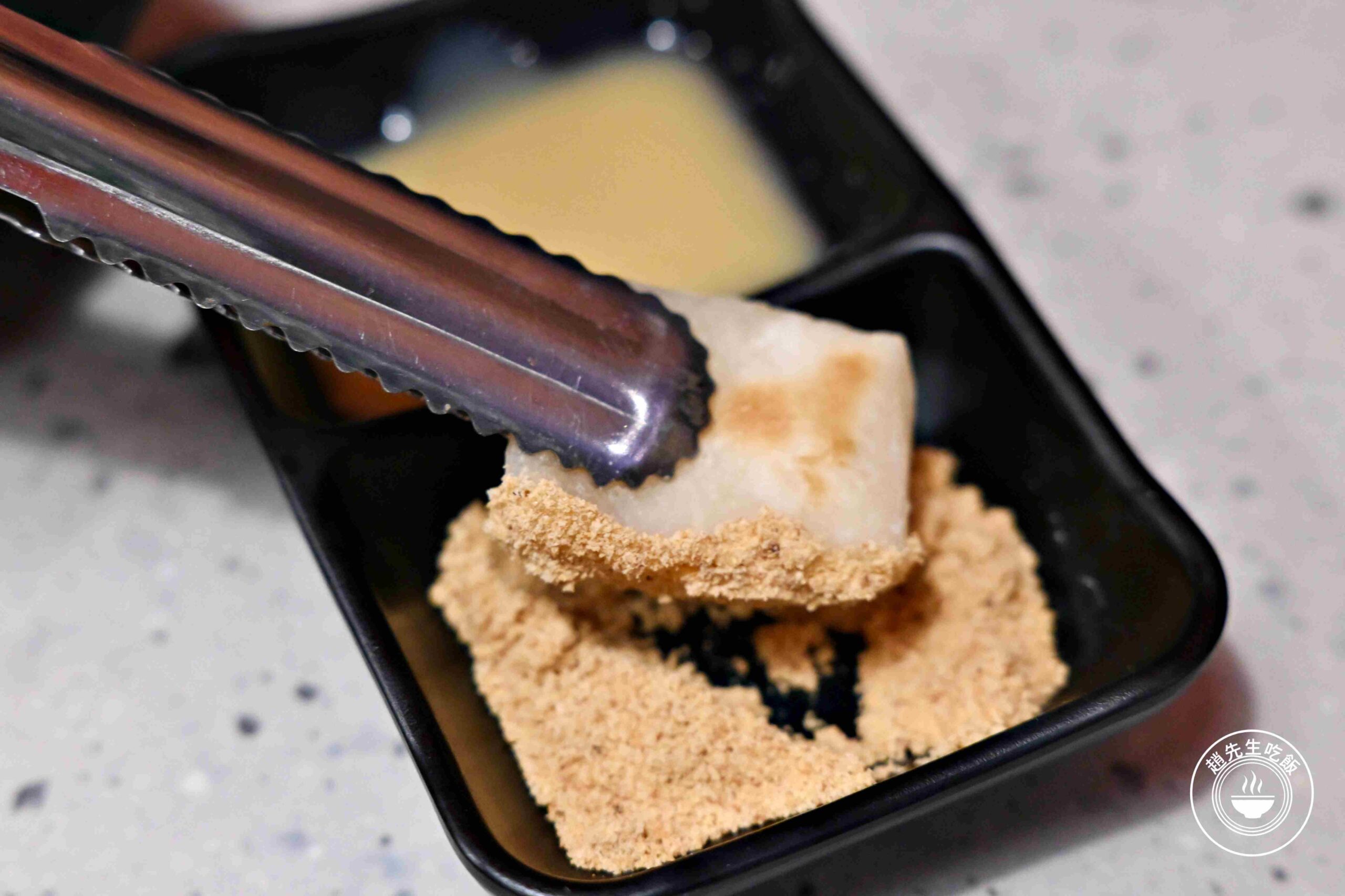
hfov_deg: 27.0
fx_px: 2802
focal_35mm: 75
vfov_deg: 18.2
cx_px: 672
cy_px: 448
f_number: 3.2
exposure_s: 1/160
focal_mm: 50
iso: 2800
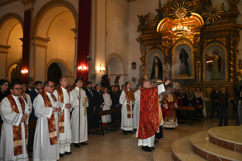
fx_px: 208
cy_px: 80
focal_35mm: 31
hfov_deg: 60.3
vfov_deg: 42.3
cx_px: 121
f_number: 9
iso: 5000
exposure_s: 1/200
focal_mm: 31
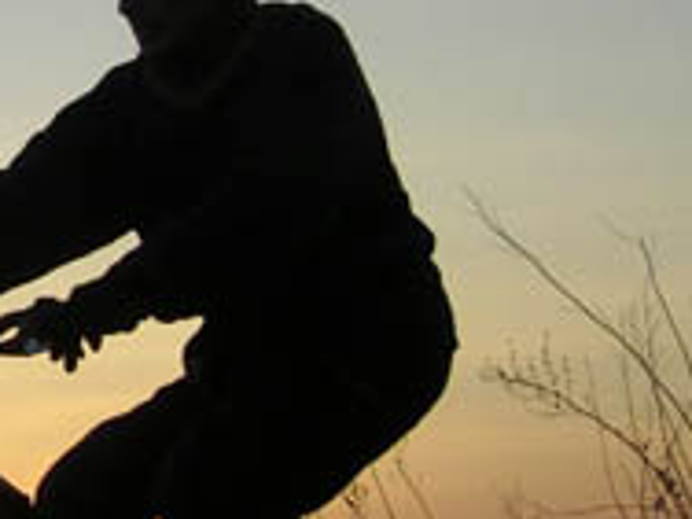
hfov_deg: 17.7
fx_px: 2139
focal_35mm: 107
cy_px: 66
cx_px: -92
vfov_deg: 13.7
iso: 50
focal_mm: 5.6
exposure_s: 1/172
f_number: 4.8
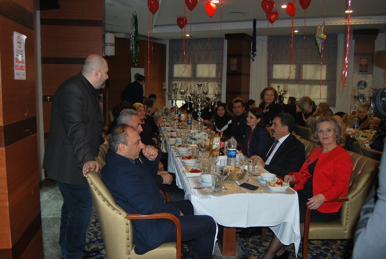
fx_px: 354
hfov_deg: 57.2
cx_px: 193
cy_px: 130
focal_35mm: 33
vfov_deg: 40.1
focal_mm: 22
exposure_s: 1/60
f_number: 3.8
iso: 200
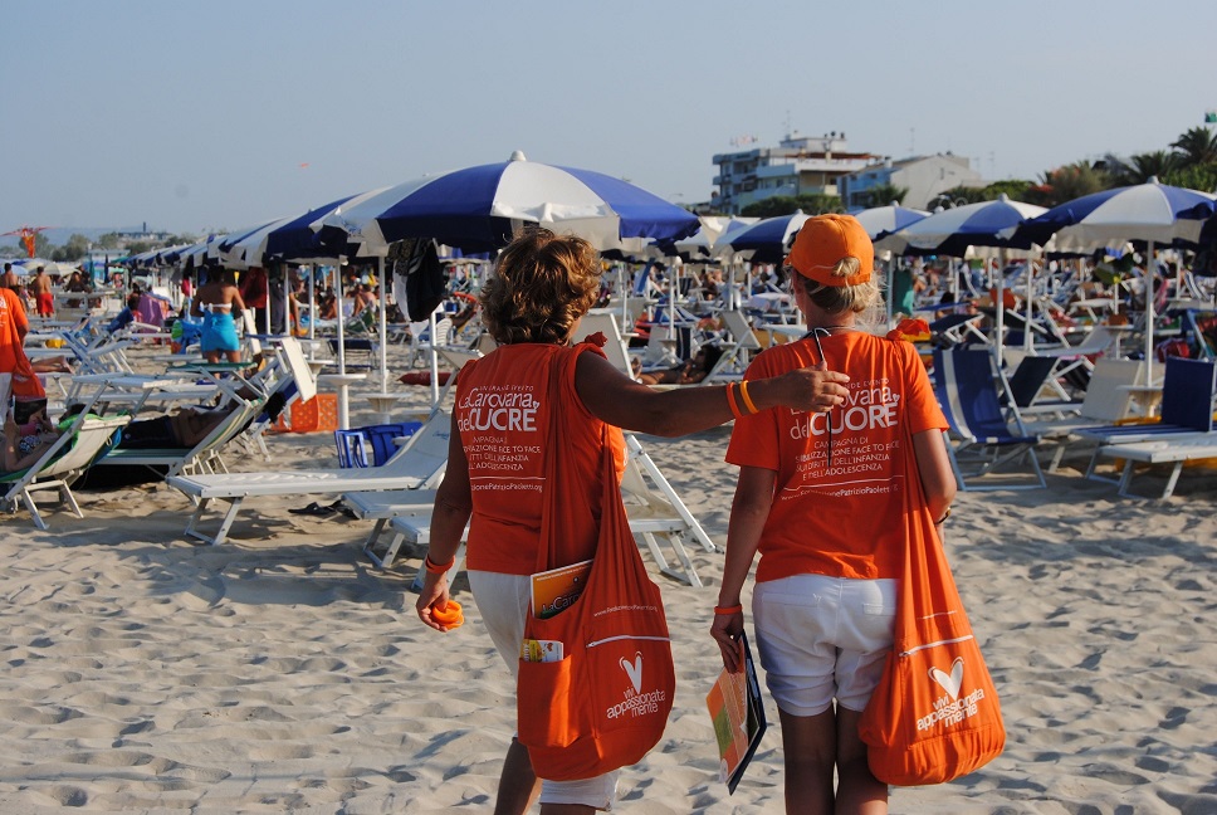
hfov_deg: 33.4
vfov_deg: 22.7
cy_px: 408
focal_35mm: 60
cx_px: 608
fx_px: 2031
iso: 100
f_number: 8
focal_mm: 40
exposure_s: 1/250
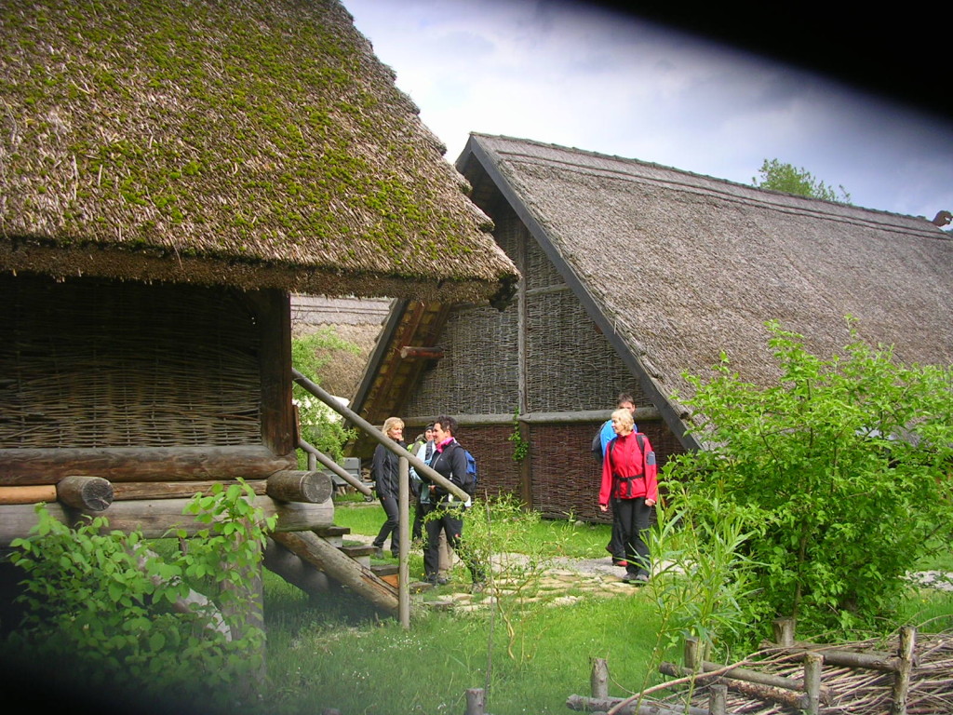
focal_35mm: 38
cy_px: 358
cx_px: 476
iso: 50
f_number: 2.8
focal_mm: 5.8
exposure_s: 1/308
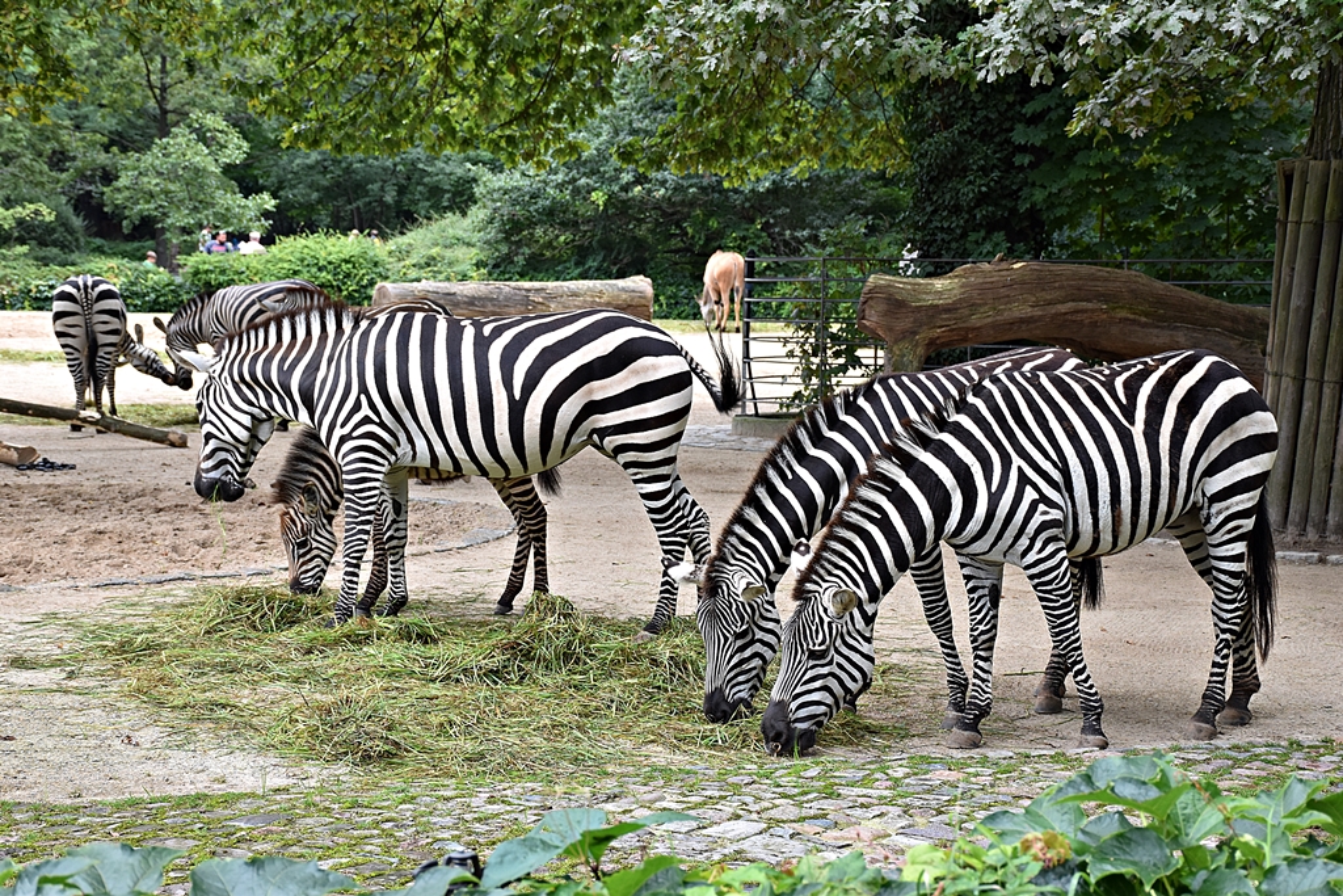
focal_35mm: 72
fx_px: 2686
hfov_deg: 28.1
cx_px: 672
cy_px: 448
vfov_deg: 18.9
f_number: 6.3
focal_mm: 48
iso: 400
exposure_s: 1/160
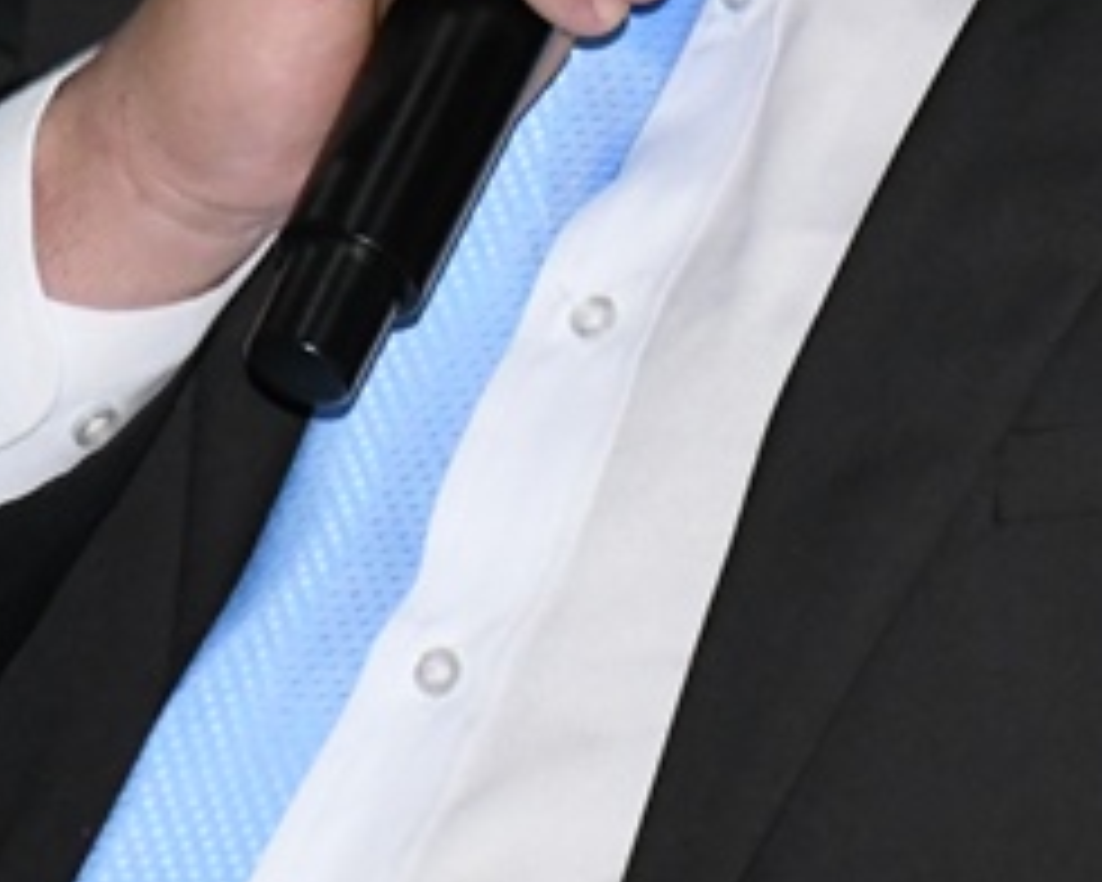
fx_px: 18134
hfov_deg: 3.5
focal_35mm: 556
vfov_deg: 2.8
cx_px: 900
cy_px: -461
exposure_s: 1/80
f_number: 6.3
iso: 6400
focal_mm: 95
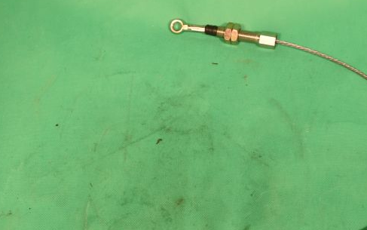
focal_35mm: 64
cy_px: 141
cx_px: 217
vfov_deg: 20.3
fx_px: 640
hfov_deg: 31.9
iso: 720
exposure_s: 1/50
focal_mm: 34
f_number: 14
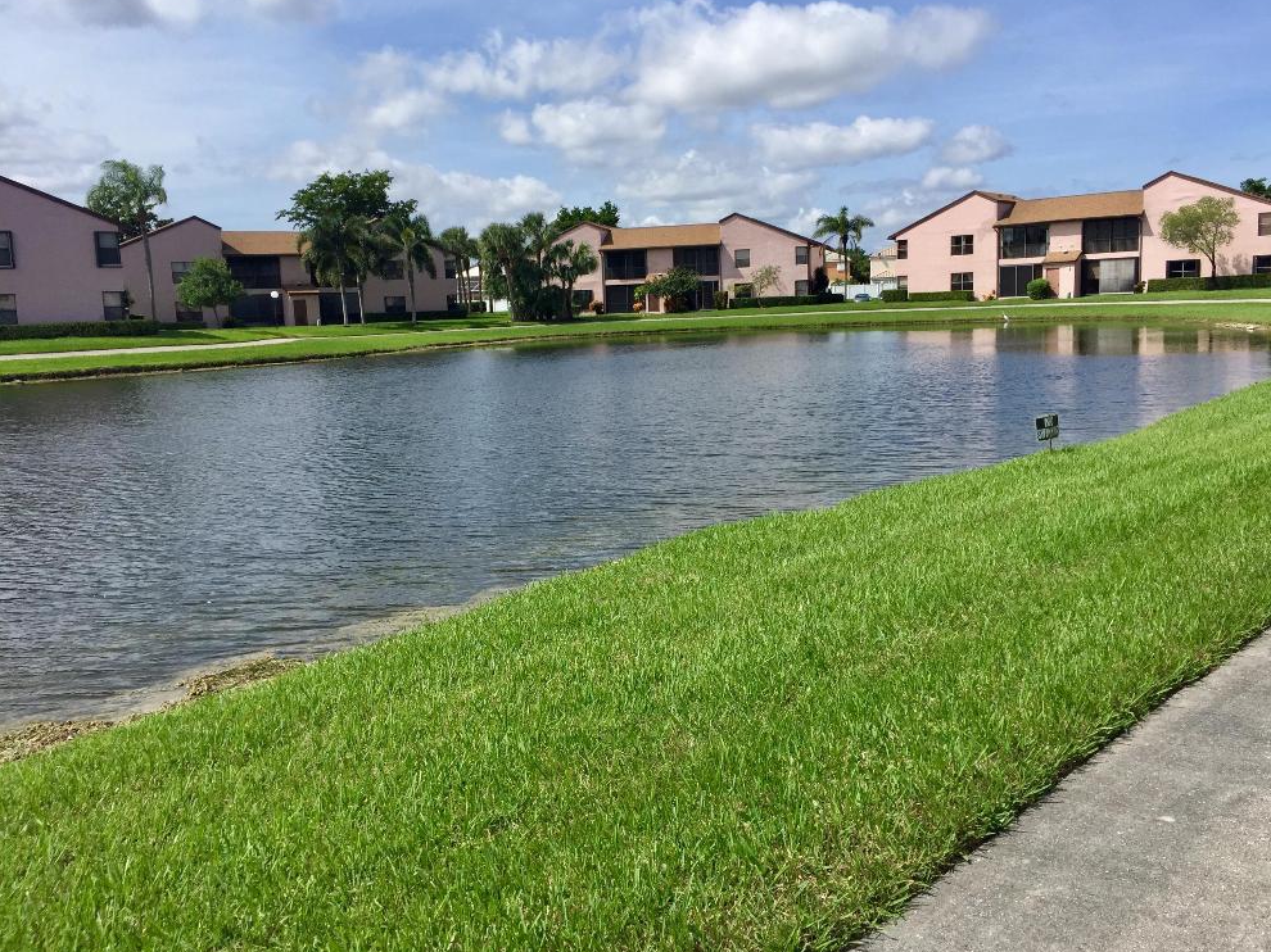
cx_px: 655
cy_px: 475
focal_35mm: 30
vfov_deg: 46.8
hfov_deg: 60.0
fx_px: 1101
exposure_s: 1/2639
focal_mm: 4.15
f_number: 2.2
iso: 32
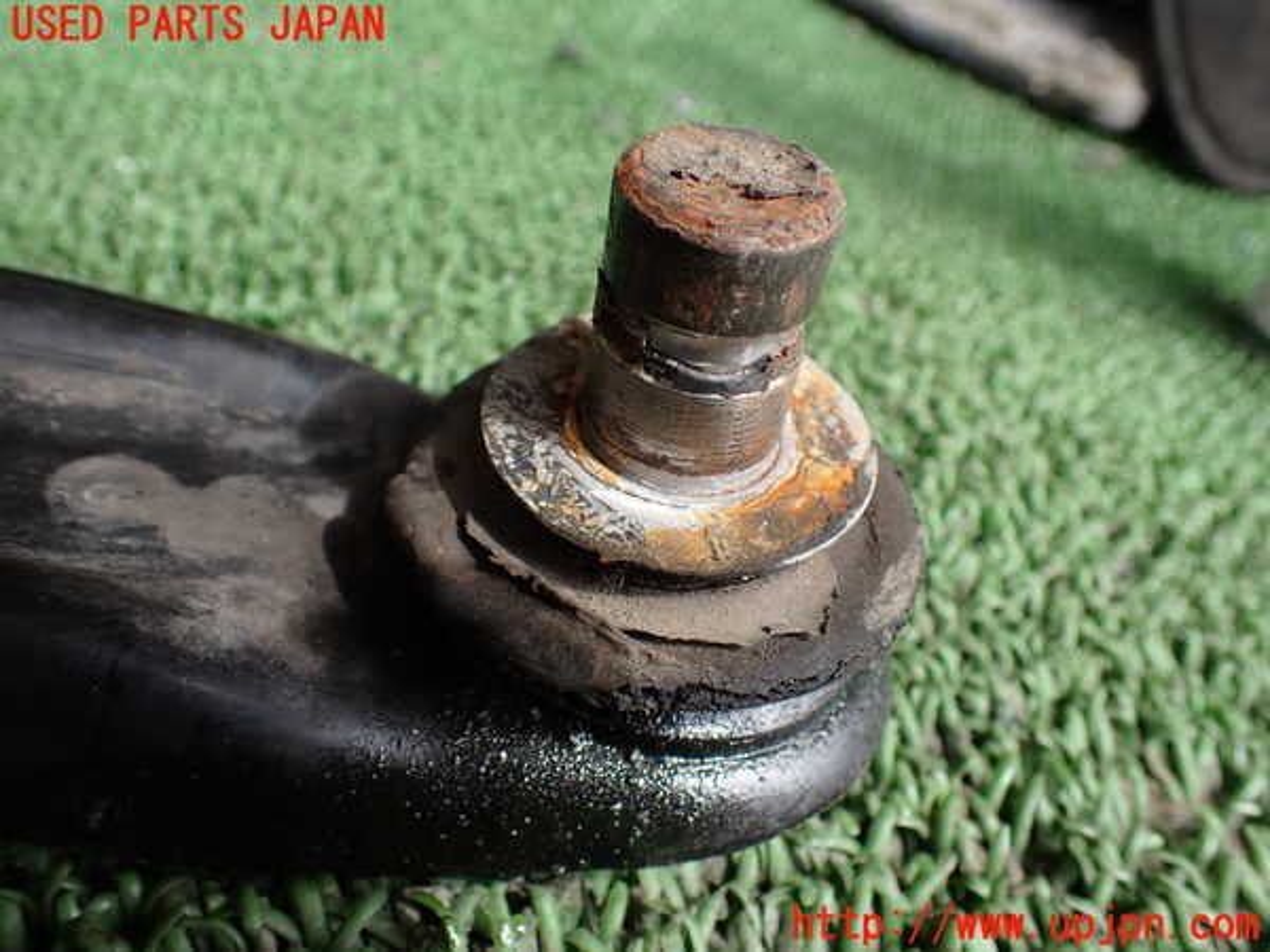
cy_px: 476
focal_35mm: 30
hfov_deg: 60.0
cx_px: 635
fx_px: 1101
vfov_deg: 46.8
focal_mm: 5.4
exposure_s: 1/160
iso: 100
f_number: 2.3
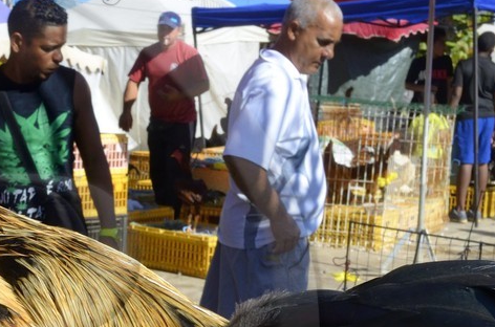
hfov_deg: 20.1
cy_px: 347
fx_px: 1303
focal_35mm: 95
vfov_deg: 14.0
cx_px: -110
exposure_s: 1/250
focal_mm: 18.5
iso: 200
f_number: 10
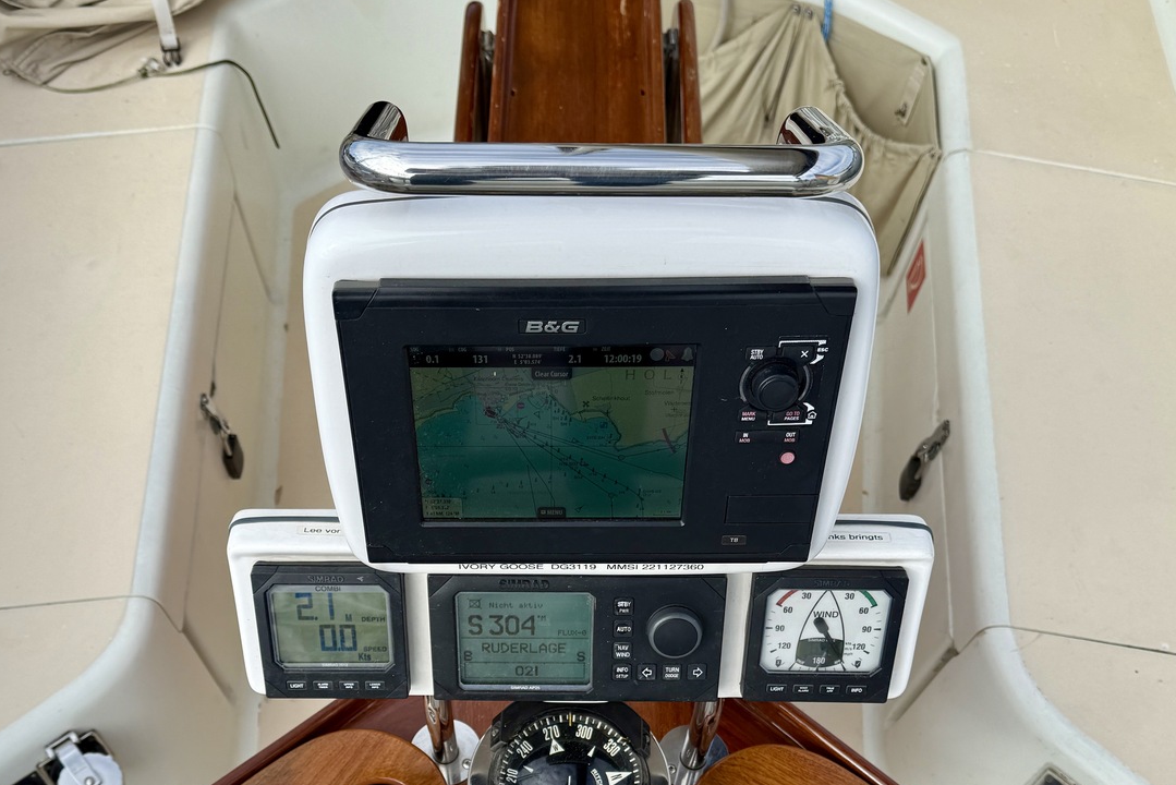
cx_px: 539
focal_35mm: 37
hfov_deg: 51.8
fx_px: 1209
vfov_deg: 34.8
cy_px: 627
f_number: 1.78
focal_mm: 6.76
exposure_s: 1/3759
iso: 80
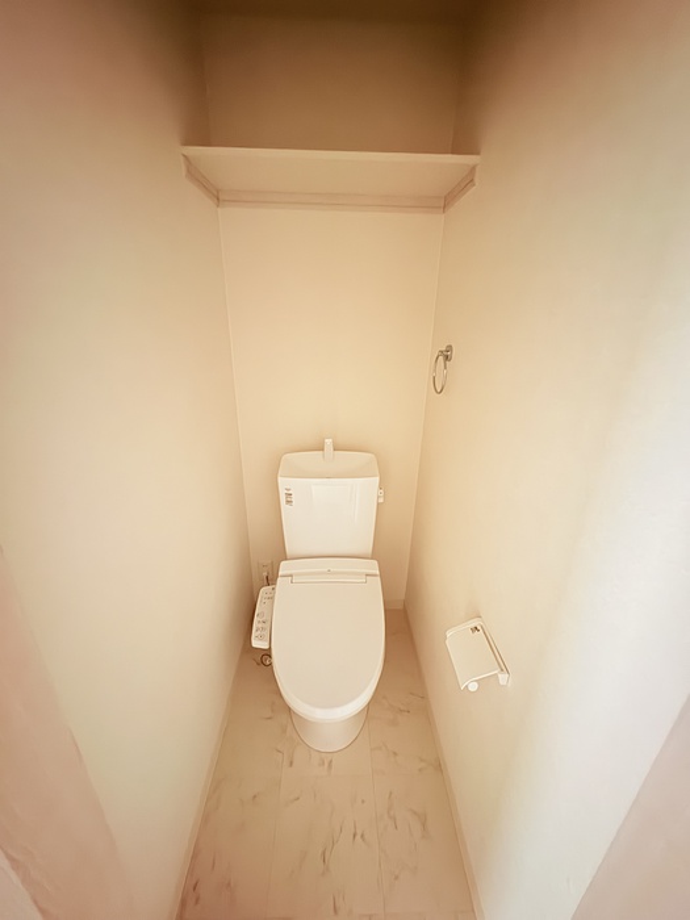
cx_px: 345
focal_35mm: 14
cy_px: 460
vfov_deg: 102.1
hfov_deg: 85.7
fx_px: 372
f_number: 2.2
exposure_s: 1/8
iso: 1000
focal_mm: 2.22
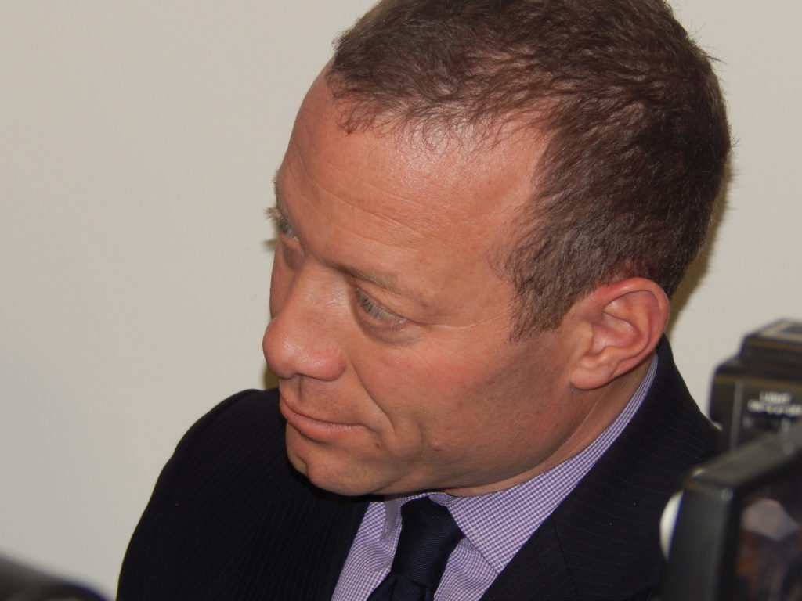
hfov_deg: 10.7
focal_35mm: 184
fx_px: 4263
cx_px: 401
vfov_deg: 8.1
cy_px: 300
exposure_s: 1/30
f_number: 5.3
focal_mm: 32.8
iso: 200
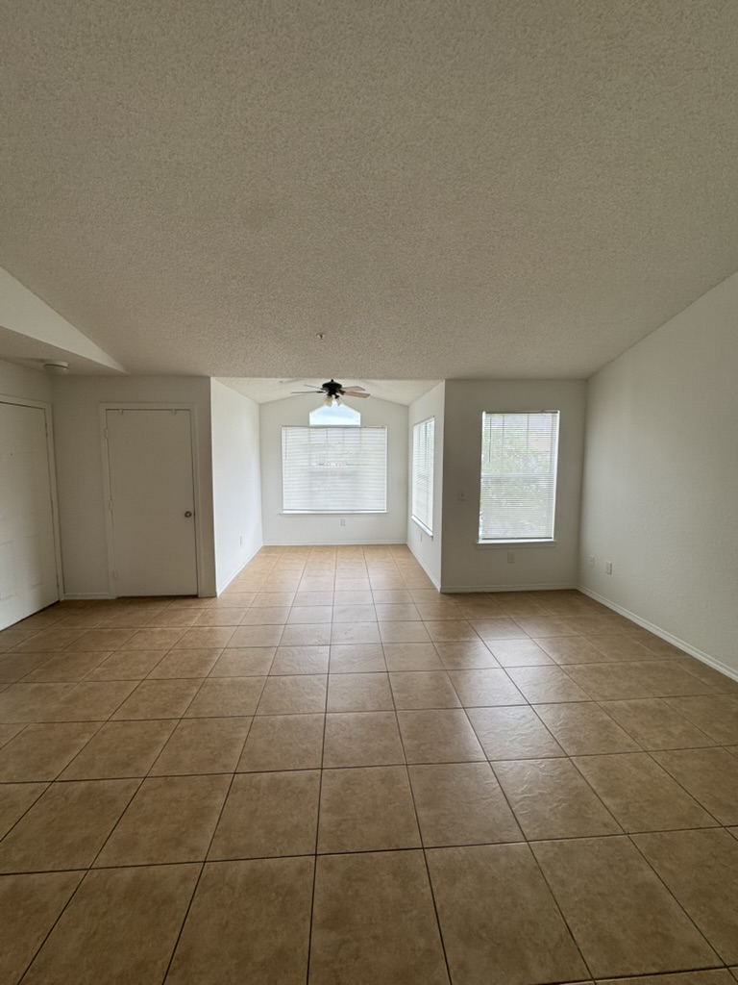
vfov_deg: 102.1
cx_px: 369
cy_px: 492
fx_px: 398
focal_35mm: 14
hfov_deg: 85.7
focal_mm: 2.22
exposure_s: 1/218
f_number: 2.2
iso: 40
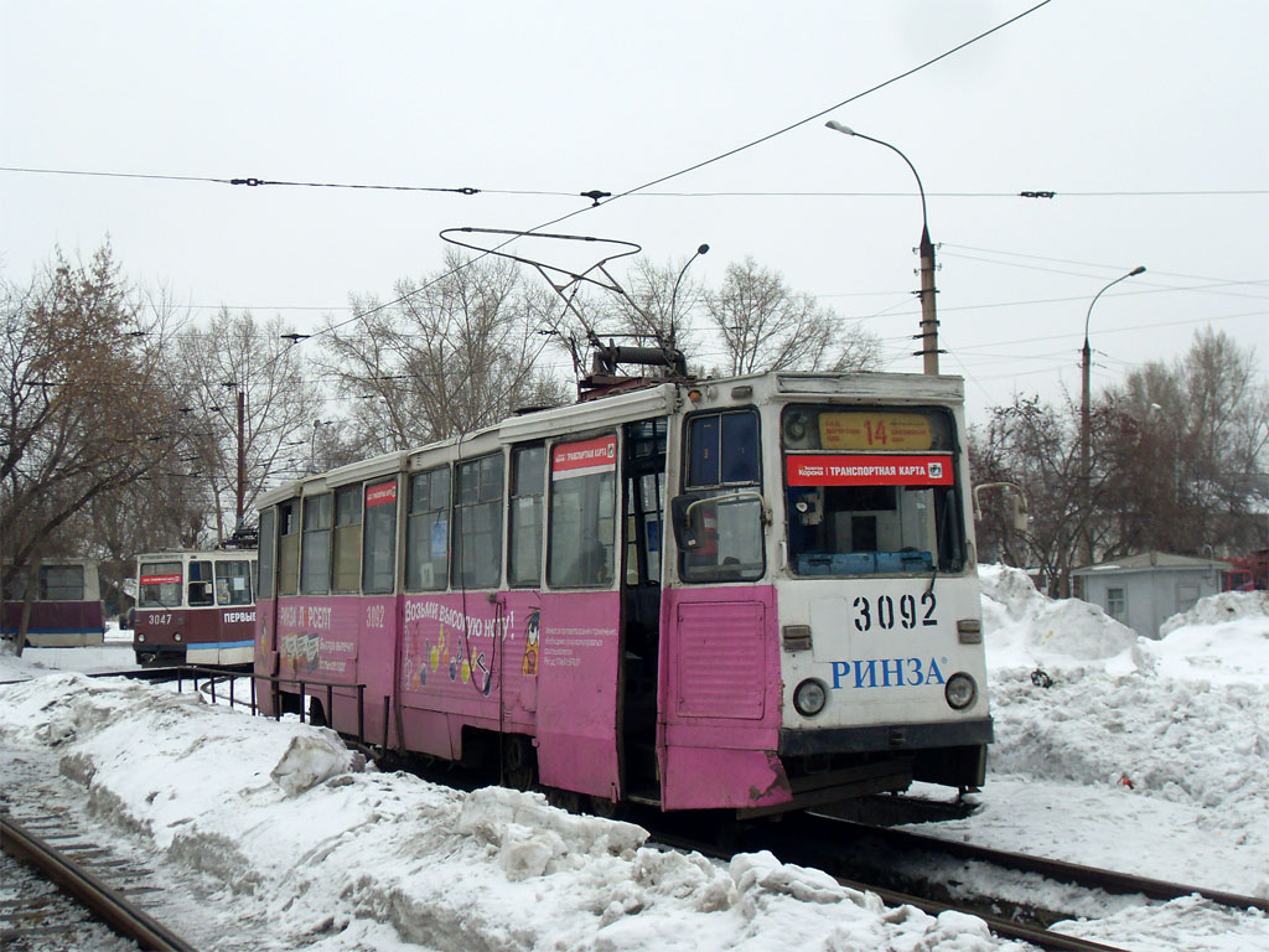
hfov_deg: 36.2
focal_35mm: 53
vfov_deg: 27.5
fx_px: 1943
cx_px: 634
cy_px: 476
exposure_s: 1/180
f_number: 8.4
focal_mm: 8.4
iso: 80
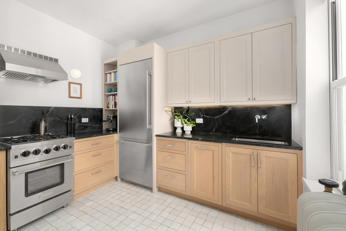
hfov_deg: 96.7
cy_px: 116
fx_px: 154
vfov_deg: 73.8
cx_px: 173
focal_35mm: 16
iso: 400
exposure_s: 1/1.25
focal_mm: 16
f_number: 11
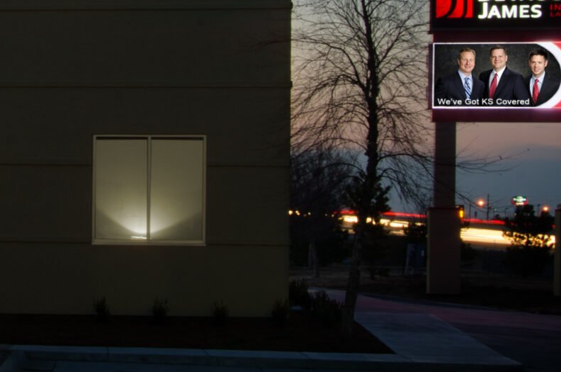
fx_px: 1960
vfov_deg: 10.6
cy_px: -93
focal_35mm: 126
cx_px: -283
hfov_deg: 15.1
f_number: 22
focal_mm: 26
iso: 100
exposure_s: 8
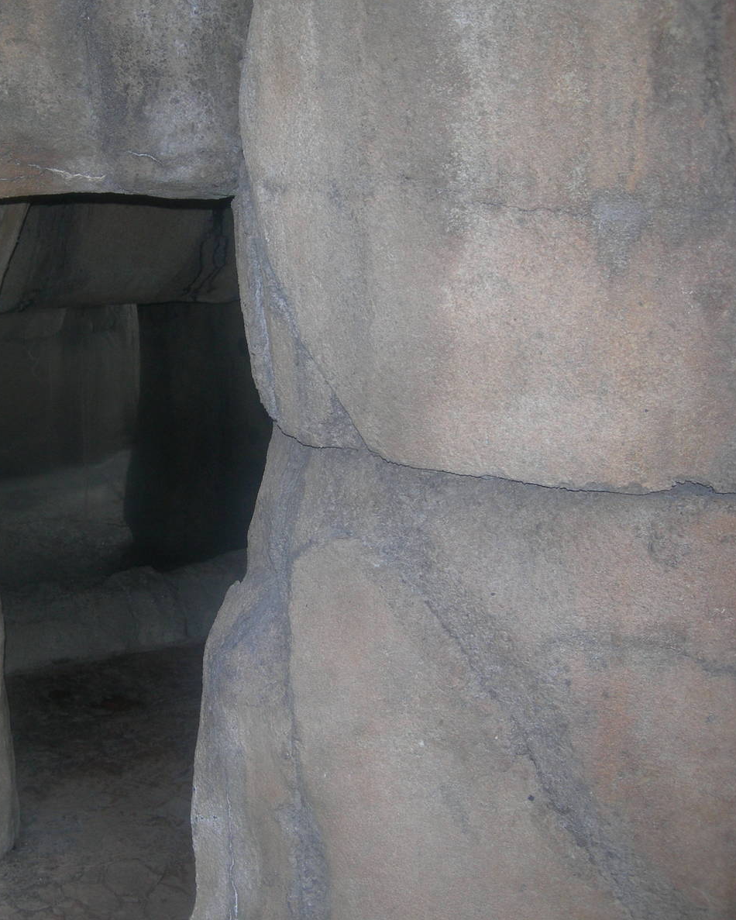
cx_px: 139
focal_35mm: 50
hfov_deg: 29.5
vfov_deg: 37.3
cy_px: 462
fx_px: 1361
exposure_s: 1/60.1
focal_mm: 7.8
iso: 76
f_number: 2.8
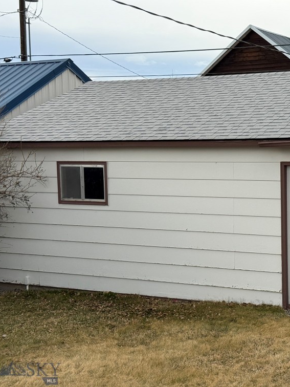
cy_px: 195
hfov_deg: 22.3
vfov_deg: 29.8
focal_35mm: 65
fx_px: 726
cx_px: 224
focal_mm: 6.76
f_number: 1.78
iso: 80
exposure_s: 1/1980
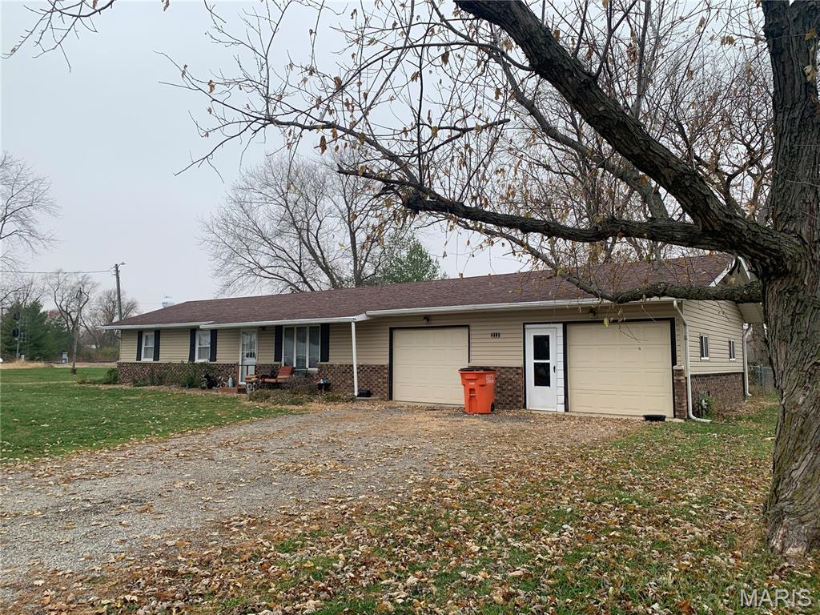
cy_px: 308
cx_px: 410
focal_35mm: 26
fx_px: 616
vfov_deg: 53.1
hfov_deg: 67.3
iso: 25
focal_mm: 4.25
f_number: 1.8
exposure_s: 1/385
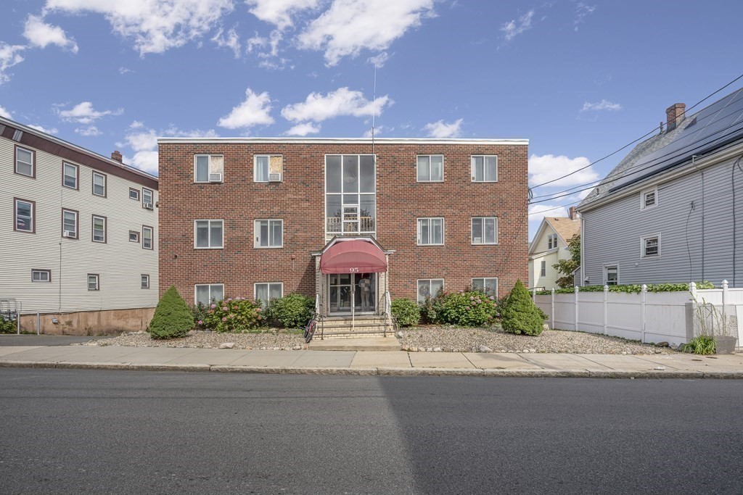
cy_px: 248
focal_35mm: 16
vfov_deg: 72.4
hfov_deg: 95.3
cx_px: 372
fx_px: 339
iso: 640
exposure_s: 1/6400
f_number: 4
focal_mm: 16.4
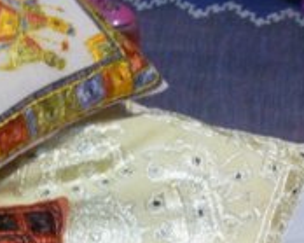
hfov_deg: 21.8
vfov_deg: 19.4
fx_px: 701
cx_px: -103
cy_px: 199
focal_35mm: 78
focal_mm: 5.2
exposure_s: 1/15
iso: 400
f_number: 3.3
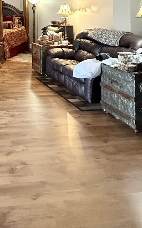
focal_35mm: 35
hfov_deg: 30.4
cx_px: -32
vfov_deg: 47.5
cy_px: 8
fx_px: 217
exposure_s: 1/60
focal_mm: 2.22
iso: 1000
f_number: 2.2
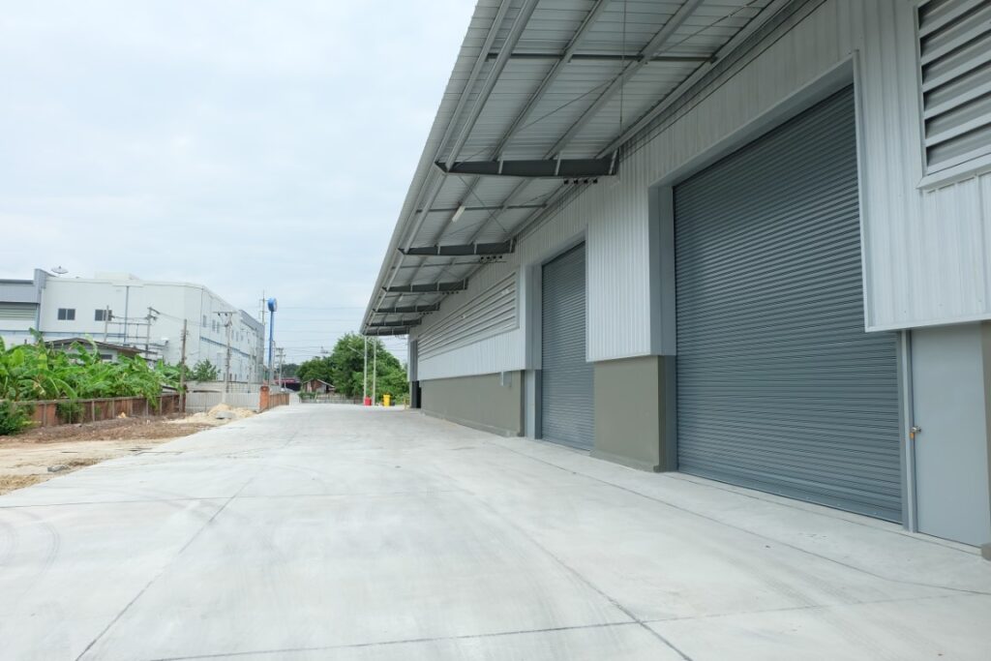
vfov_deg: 53.1
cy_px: 330
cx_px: 496
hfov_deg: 73.7
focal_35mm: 24
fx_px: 661
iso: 400
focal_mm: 16
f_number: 8
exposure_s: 1/150
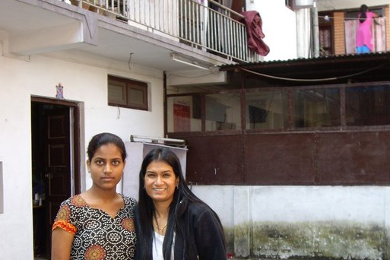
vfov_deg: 22.2
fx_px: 661
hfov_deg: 32.9
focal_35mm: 61
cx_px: 214
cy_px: 175
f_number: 3
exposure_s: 1/80
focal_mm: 7.6
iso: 100
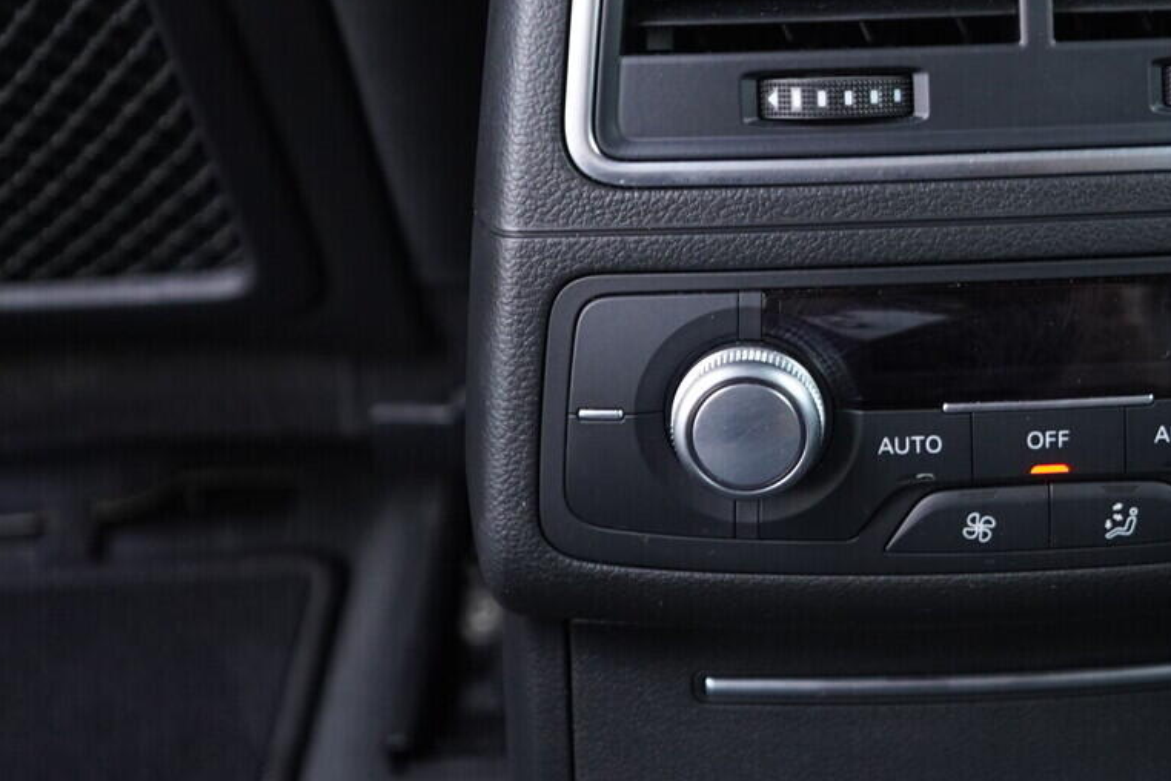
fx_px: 2212
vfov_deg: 19.8
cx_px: 1007
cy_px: 178
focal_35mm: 68
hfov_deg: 28.7
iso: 800
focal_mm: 24
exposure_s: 1/40
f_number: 2.8
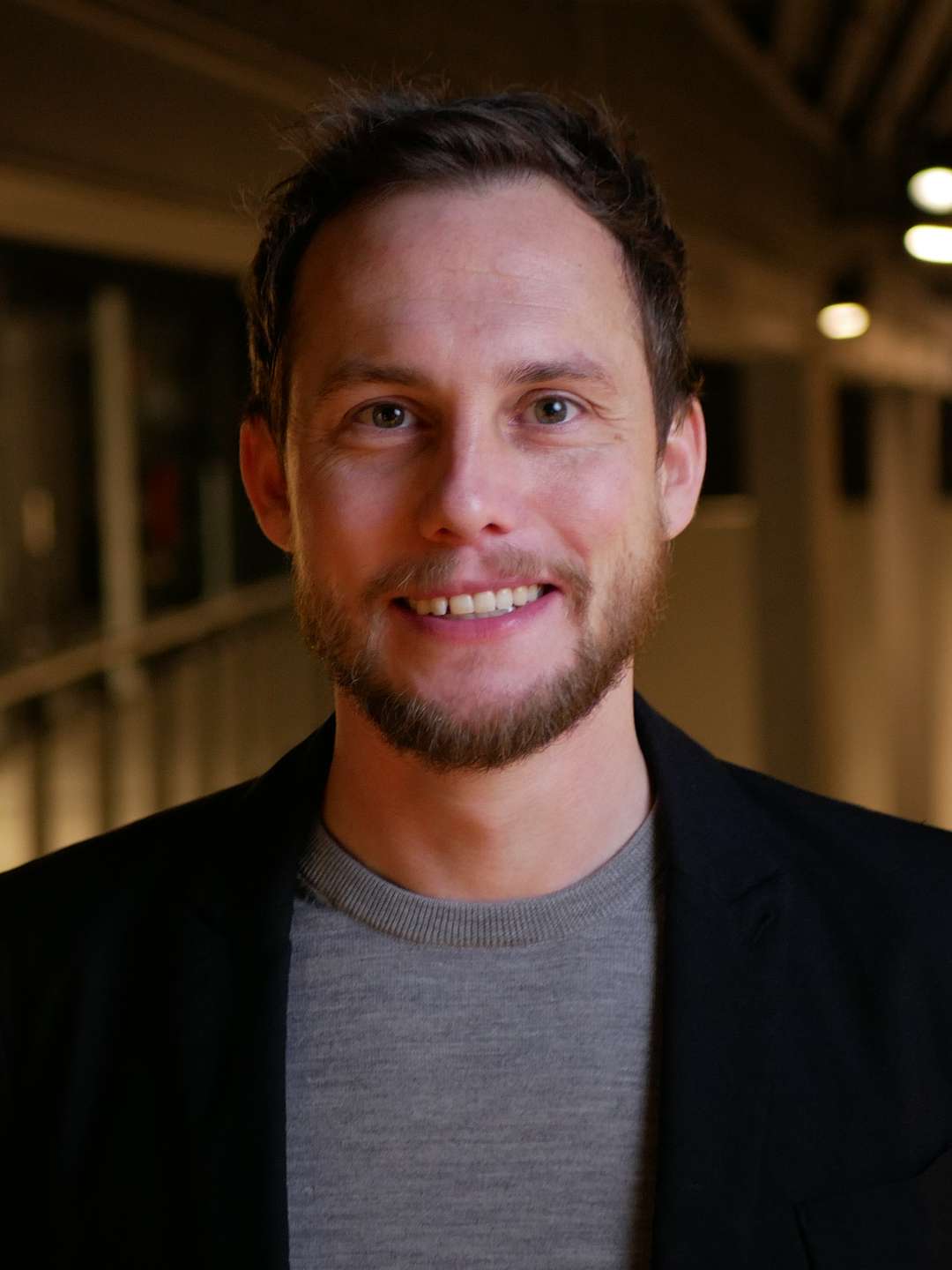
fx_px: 1980
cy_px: 635
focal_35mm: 54
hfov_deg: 27.0
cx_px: 476
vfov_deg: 35.5
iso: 400
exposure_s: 1/15
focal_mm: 25
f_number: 1.7
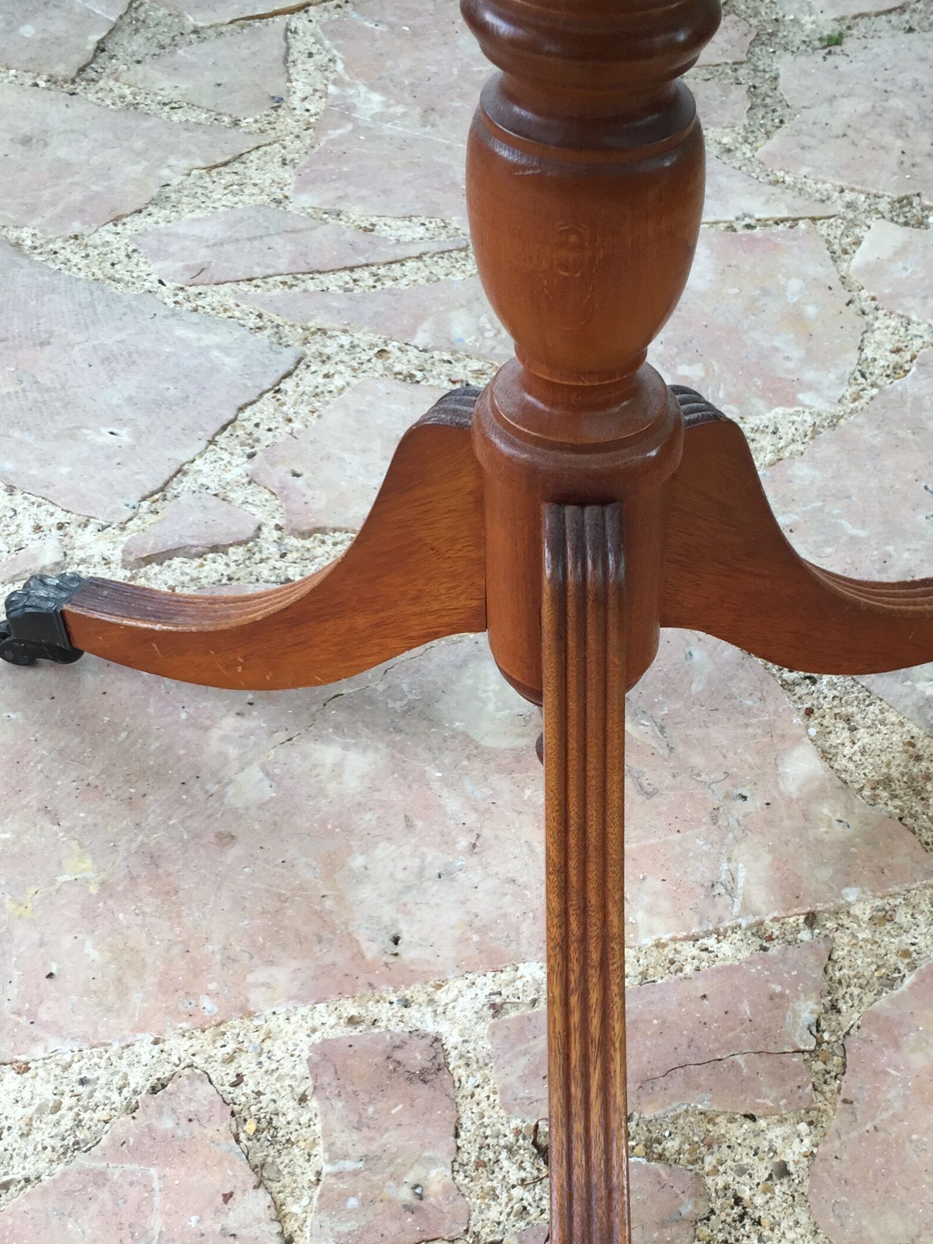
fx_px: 1617
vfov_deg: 41.9
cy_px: 751
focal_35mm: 45
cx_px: 613
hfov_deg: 32.0
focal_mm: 4.15
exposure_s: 1/120
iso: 40
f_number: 2.2
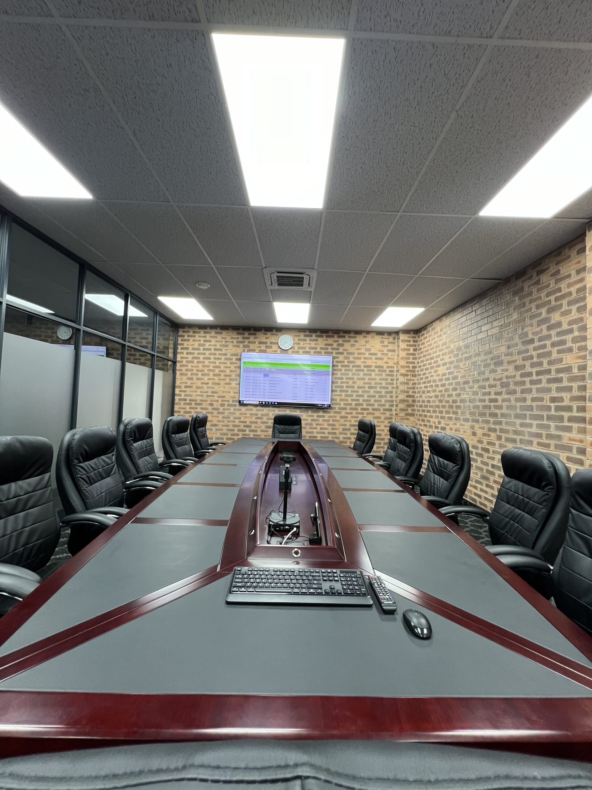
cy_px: 395
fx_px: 296
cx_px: 296
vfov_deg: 106.2
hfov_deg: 89.9
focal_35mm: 13
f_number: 1.8
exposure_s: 1/100
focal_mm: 1.57
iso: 200
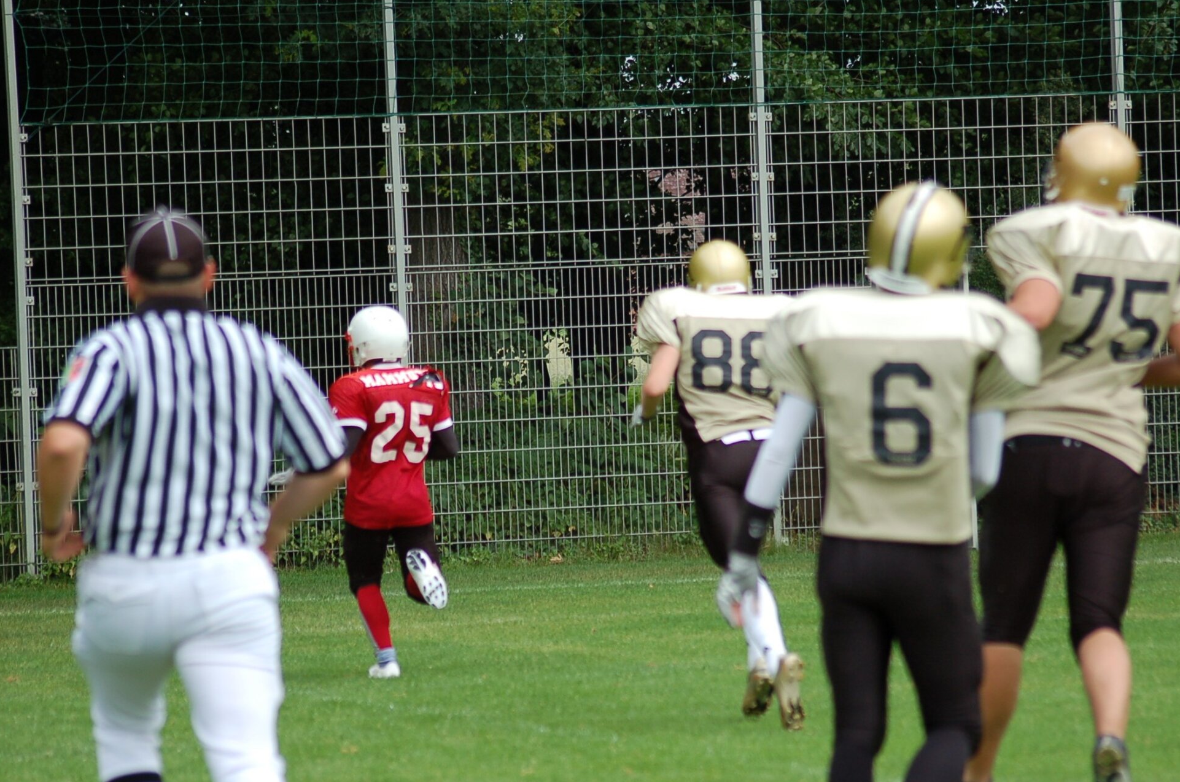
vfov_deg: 6.6
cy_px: 395
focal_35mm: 206
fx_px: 6740
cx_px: 643
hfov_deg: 10.0
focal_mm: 120
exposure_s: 1/1000
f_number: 4.2
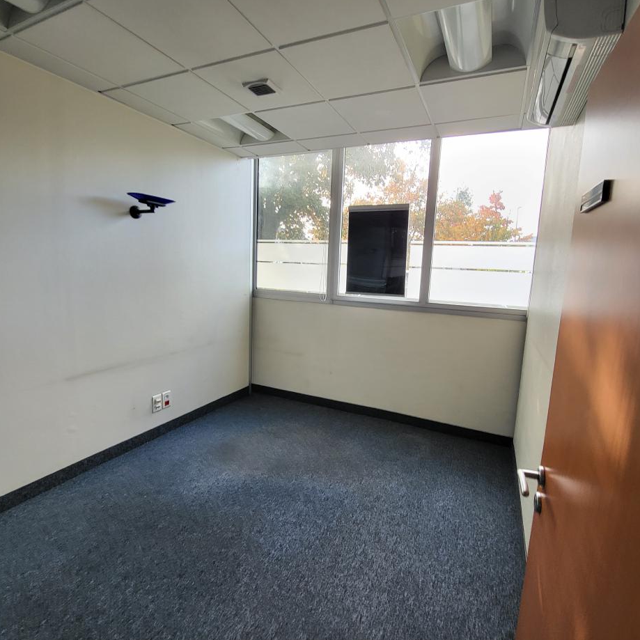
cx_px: 341
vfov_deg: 87.4
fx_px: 335
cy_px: 315
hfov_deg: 87.3
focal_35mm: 16
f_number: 2.2
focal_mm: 1.74
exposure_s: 1/50
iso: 40
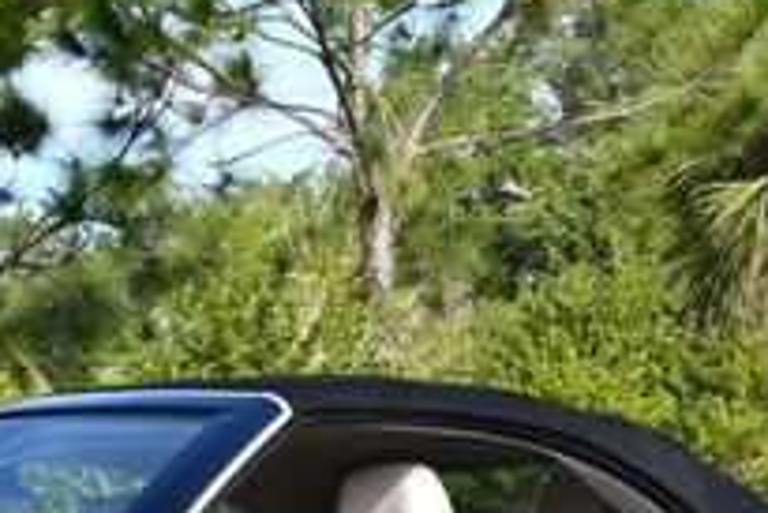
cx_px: -37
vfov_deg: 8.4
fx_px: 3458
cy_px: 569
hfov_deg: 12.5
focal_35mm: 162
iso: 200
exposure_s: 1/250
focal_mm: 26
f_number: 8
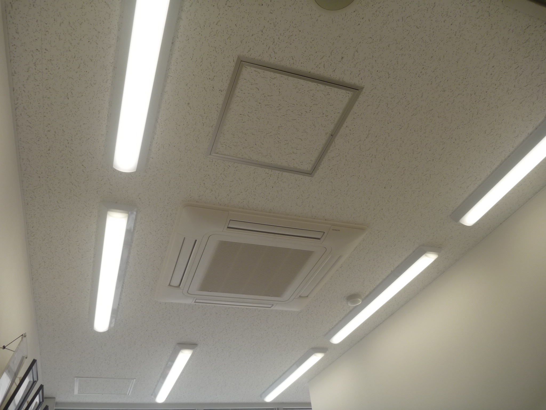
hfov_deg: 63.4
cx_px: 273
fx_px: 442
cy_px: 205
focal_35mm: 28
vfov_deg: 49.7
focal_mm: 4.9
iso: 80
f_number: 3.3
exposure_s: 1/160
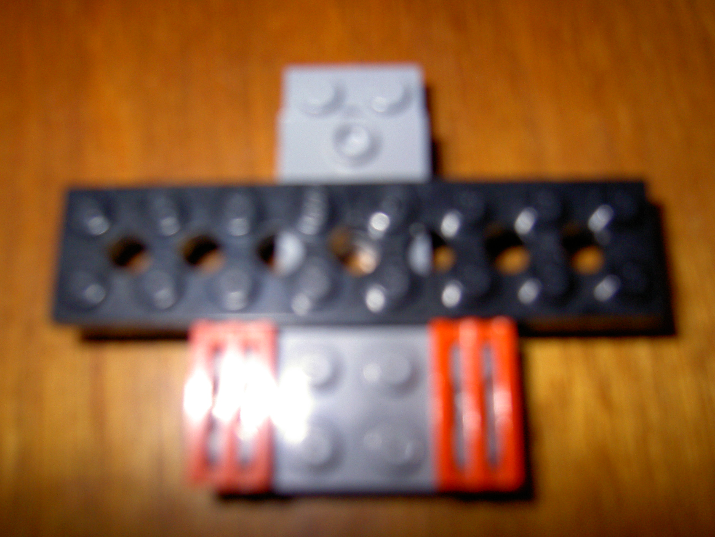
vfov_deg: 41.8
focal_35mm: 34
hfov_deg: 54.0
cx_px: 358
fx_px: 702
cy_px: 268
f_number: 2.8
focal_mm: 5.6
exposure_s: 1/60
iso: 100
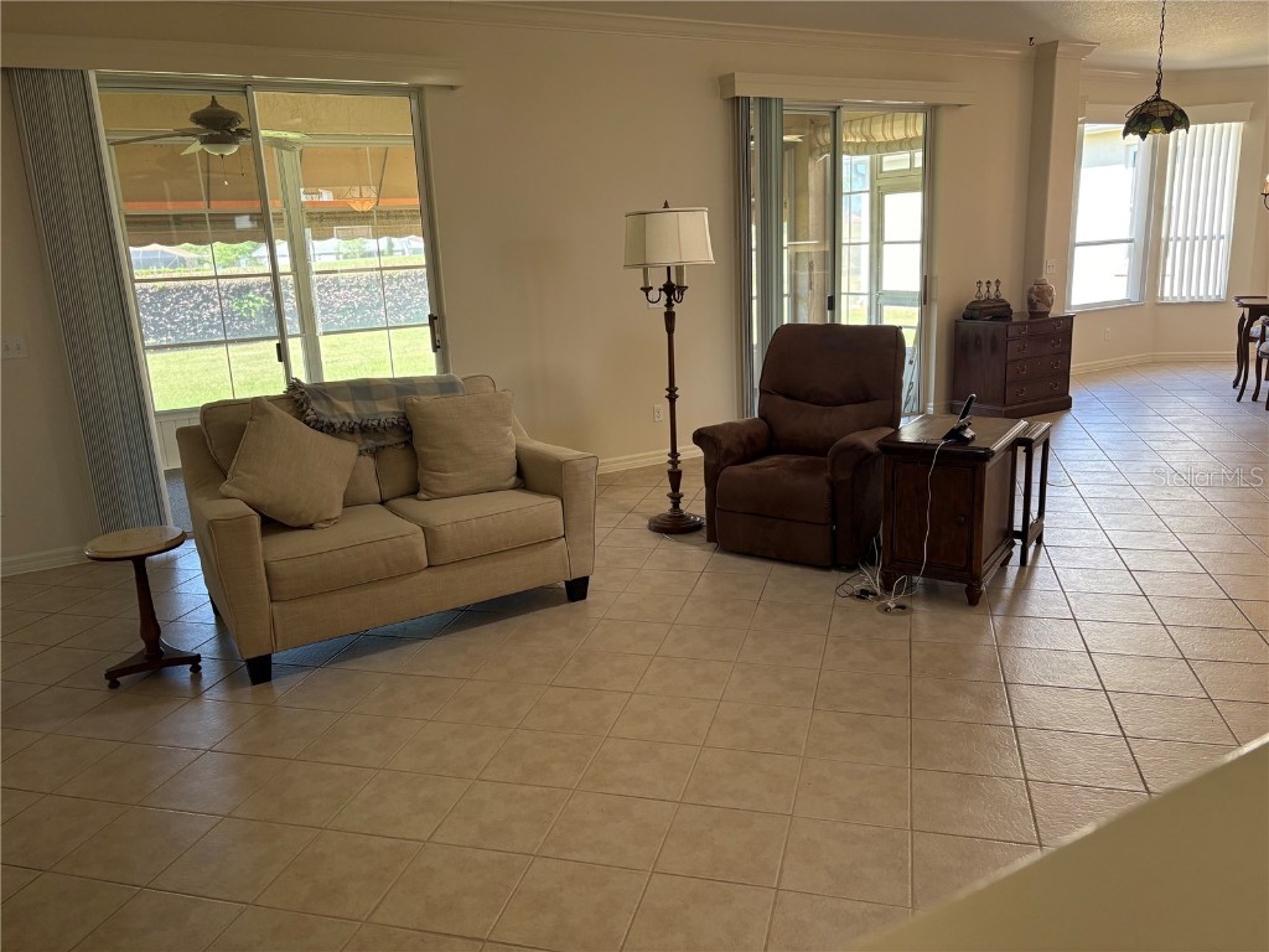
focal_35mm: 26
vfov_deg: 53.1
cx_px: 634
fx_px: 953
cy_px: 476
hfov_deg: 67.3
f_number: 1.6
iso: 125
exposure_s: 1/114
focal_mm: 5.96
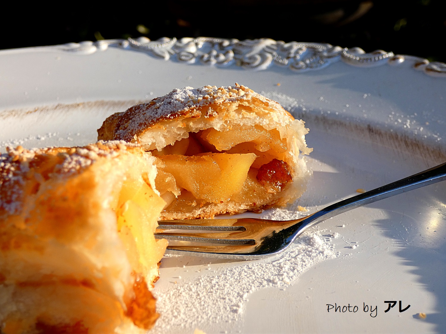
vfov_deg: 29.1
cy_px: 167
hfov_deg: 38.2
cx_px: 223
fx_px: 644
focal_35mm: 50
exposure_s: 1/400
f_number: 3.9
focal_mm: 9
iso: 80
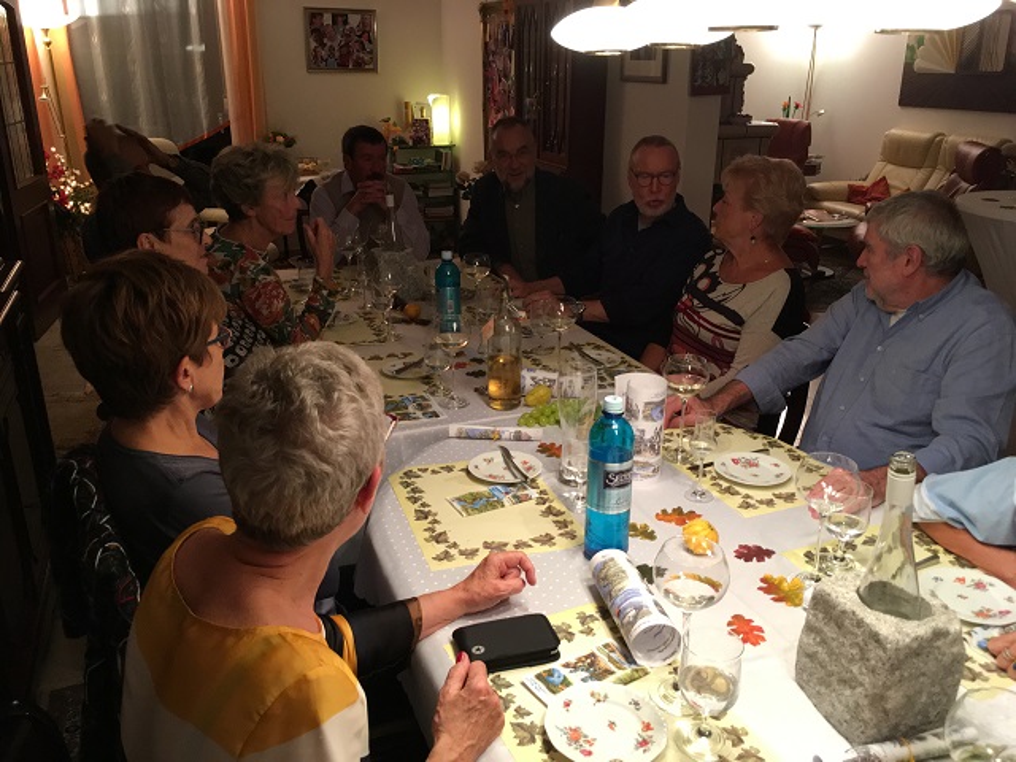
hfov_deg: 61.7
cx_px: 508
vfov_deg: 48.2
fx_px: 851
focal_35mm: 29
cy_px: 381
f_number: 2.2
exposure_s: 1/33
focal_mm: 4.15
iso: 160
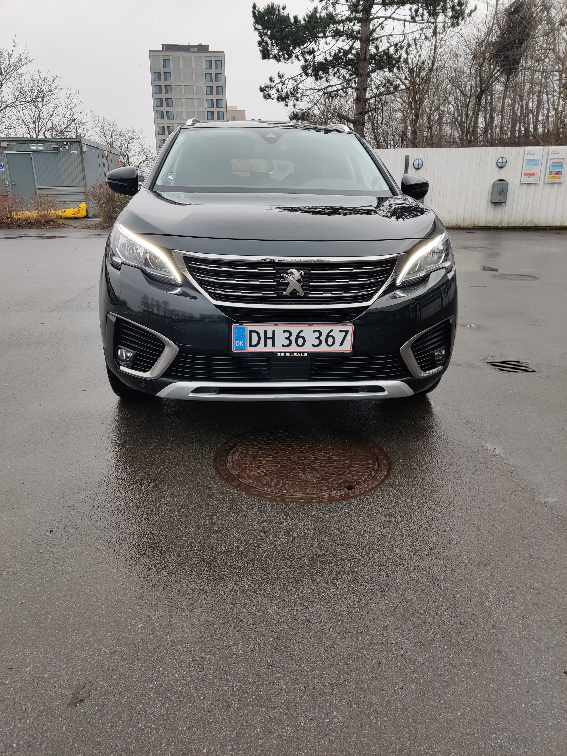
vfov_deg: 65.3
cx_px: 284
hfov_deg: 51.4
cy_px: 378
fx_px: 590
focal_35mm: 27
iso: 100
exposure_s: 1/555
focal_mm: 4.75
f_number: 1.65
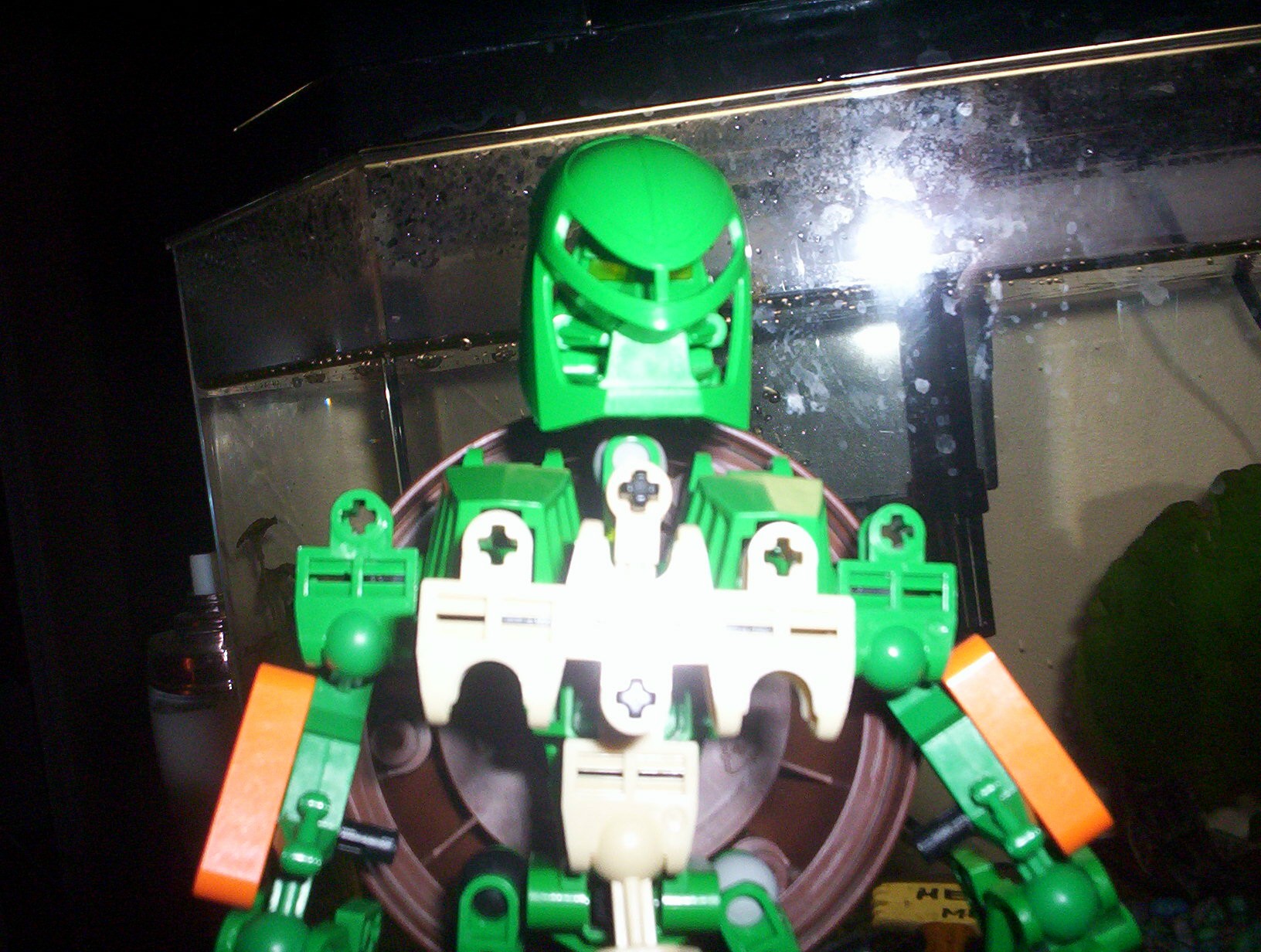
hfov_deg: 48.9
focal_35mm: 38
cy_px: 476
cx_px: 630
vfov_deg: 37.9
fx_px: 1388
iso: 140
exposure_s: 1/60
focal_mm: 4.99
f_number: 4.5
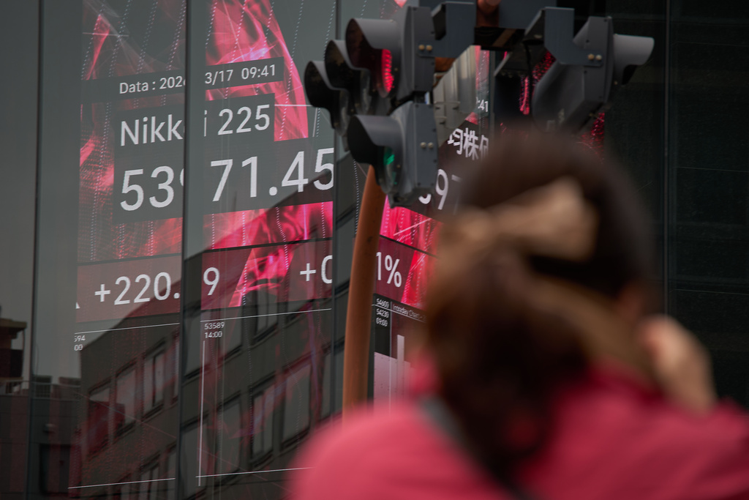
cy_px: 250
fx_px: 4224
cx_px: 374
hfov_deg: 10.1
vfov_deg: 6.8
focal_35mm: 203
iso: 100
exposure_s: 1/200
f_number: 4.5
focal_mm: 135
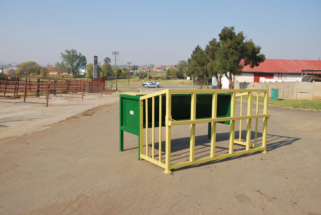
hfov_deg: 57.2
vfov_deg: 40.1
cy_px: 108
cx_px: 160
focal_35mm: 33
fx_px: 295
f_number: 8
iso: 100
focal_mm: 22
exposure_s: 1/250
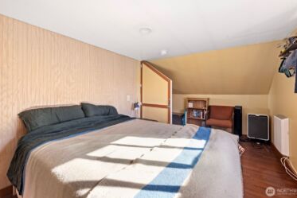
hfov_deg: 100.4
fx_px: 124
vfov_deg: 77.3
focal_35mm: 15
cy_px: 93
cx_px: 152
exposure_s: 1/6
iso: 400
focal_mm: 14
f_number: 9
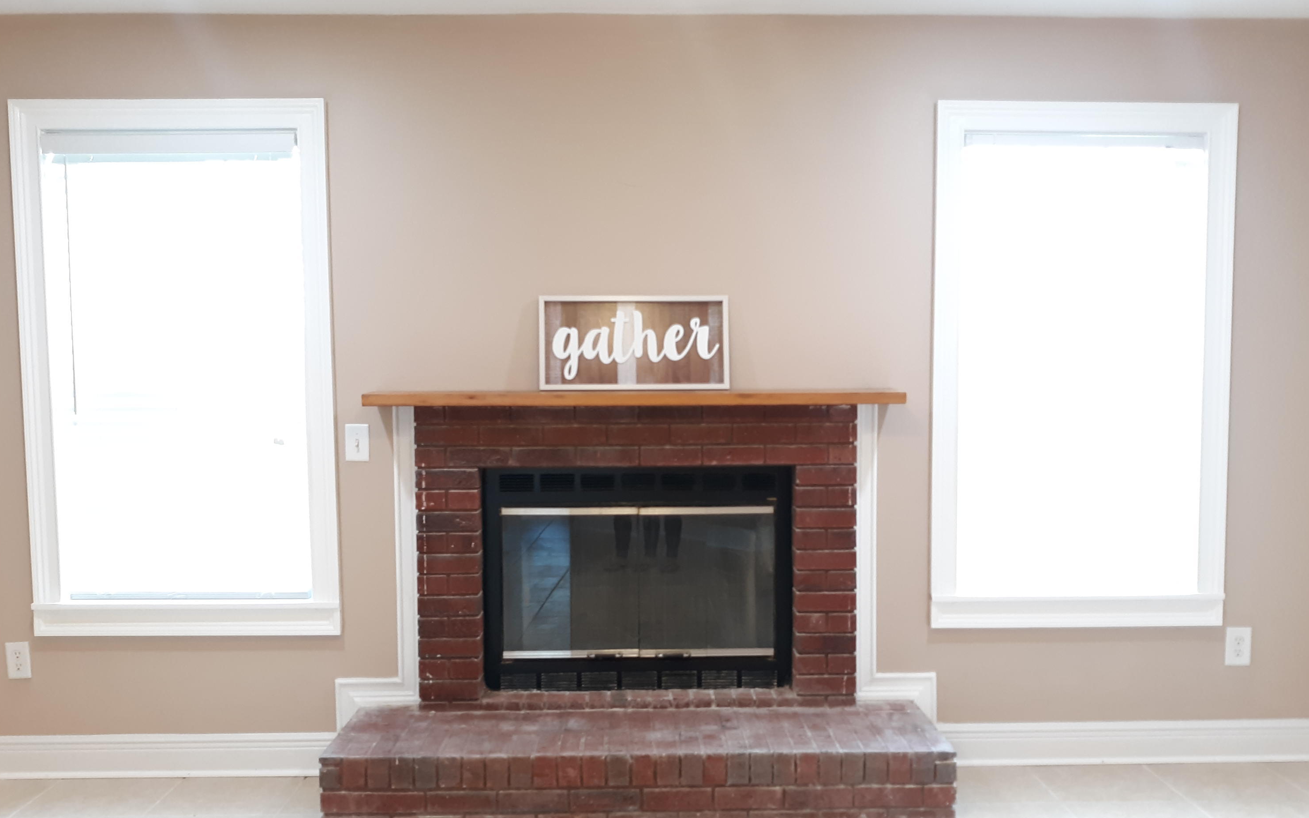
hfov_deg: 62.9
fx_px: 1070
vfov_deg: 41.8
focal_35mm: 30
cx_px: 655
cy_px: 449
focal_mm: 3.7
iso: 100
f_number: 1.7
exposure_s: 1/40
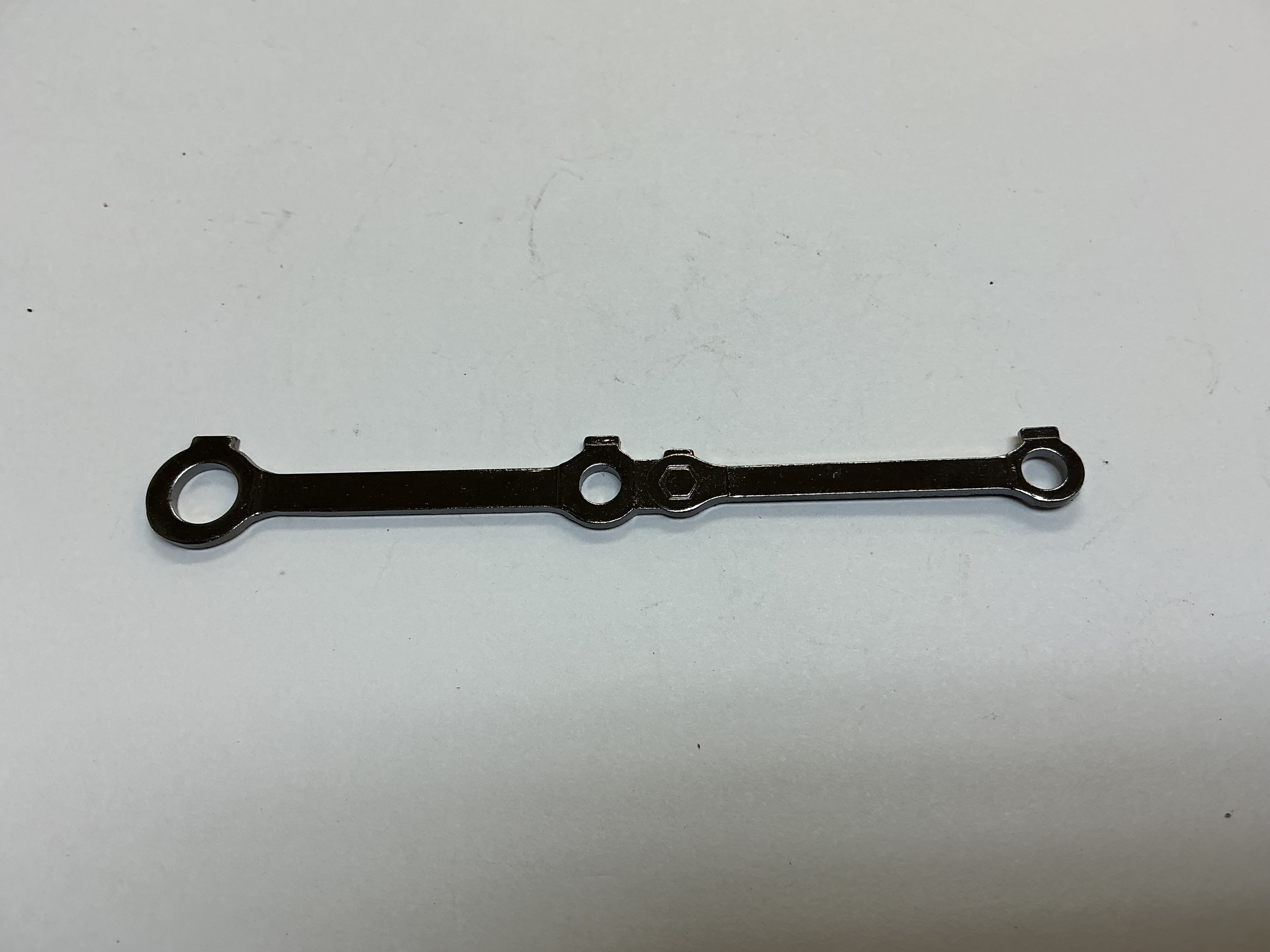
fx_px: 1064
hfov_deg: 61.7
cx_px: 635
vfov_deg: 48.2
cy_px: 476
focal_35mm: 29
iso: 20
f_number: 1.8
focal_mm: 3
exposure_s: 1/100
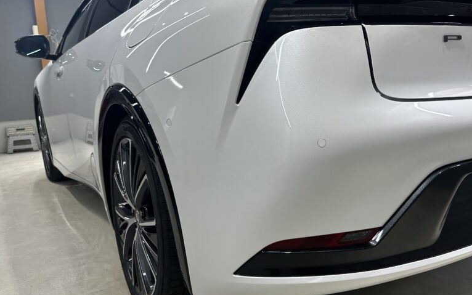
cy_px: 145
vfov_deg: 37.3
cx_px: 315
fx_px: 437
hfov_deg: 55.5
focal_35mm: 34
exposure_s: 1/120
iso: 64
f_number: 1.78
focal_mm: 6.86
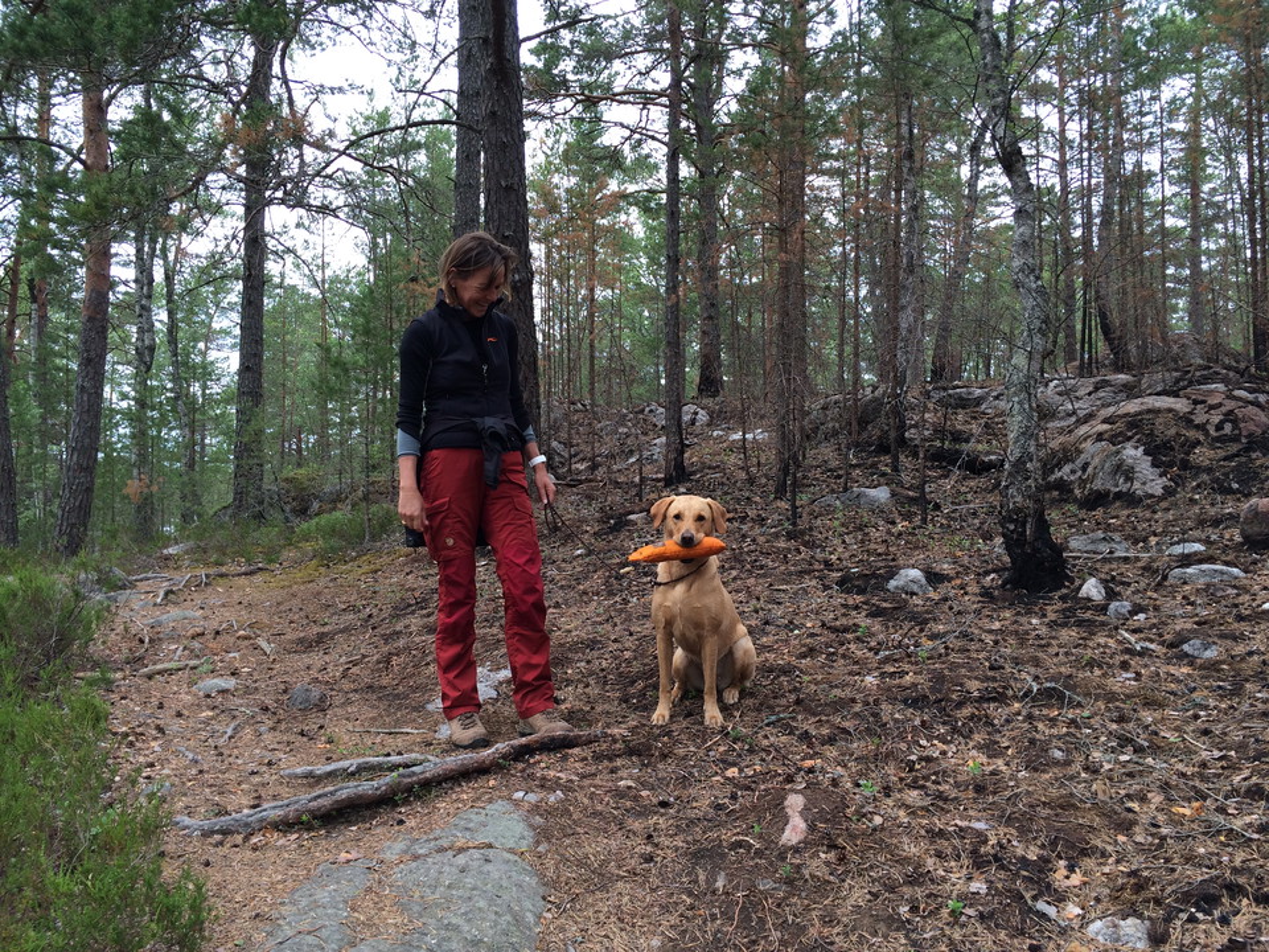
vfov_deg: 48.2
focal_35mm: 29
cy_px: 476
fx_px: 1063
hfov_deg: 61.7
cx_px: 634
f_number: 2.2
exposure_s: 1/106
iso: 32
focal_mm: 4.15
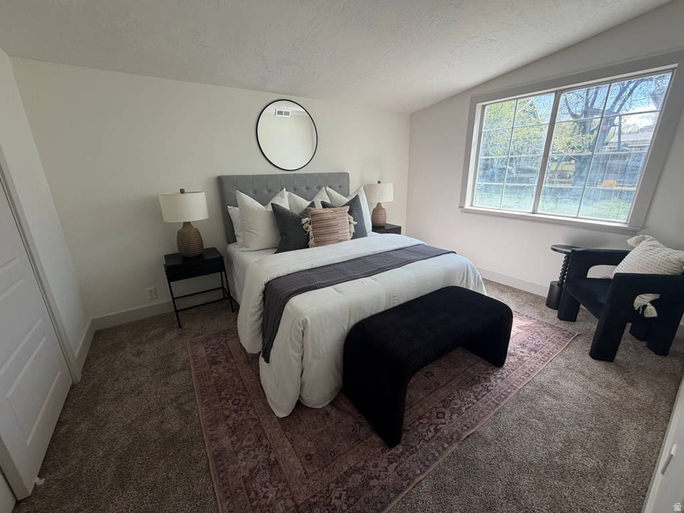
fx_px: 277
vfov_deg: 85.7
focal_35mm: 14
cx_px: 342
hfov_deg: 102.1
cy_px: 256
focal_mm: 2.22
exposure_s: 1/125
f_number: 2.2
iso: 40
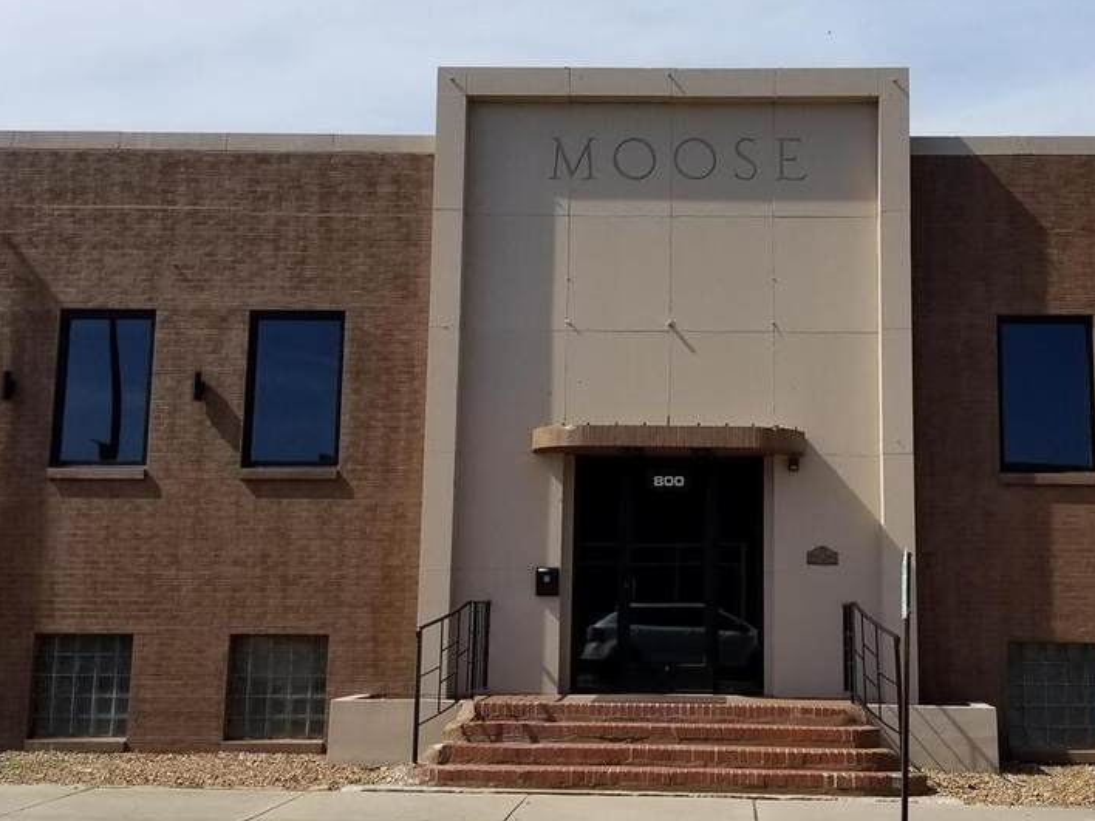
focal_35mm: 47
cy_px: 365
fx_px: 1487
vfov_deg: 30.9
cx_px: 713
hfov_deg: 40.0
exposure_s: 1/2632
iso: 50
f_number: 1.7
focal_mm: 4.25
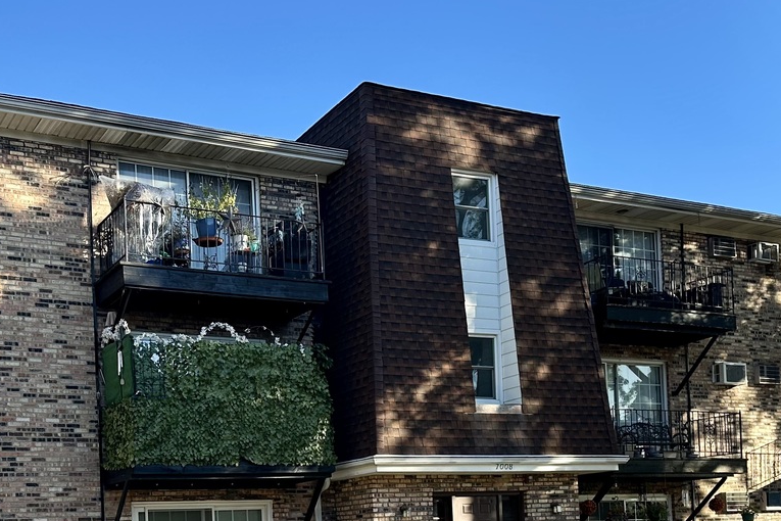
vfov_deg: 27.1
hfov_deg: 41.4
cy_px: 513
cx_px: 264
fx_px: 1020
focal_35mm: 47
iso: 80
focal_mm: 6.86
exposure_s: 1/1241
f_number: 1.78
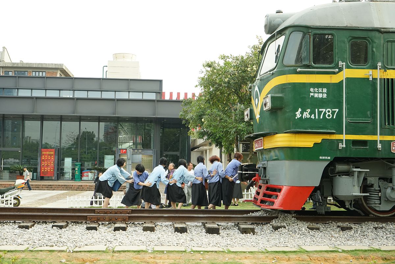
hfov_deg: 43.6
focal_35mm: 45
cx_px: 198
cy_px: 132
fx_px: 494
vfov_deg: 29.9
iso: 1000
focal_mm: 45
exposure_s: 1/400
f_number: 8
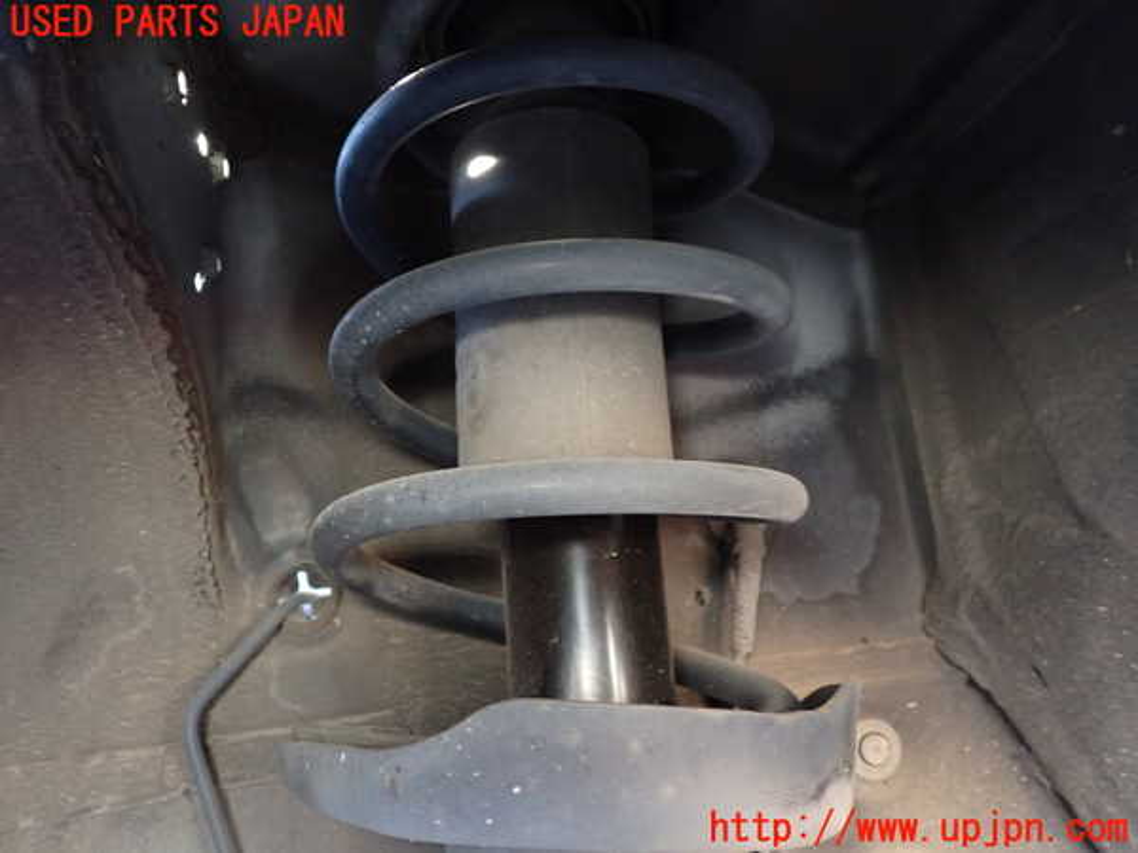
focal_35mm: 30
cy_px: 426
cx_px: 569
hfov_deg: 60.0
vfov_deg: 46.8
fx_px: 986
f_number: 2.3
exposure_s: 1/30
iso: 800
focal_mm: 5.4
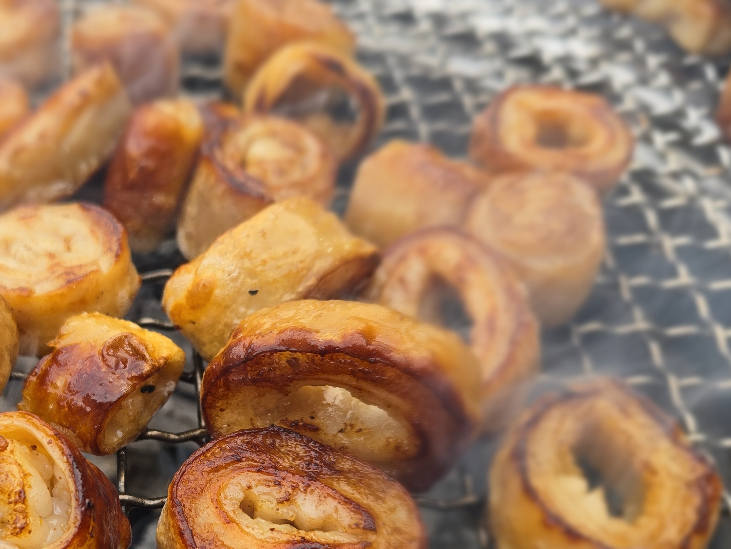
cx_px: 145
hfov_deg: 38.9
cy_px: 428
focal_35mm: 47
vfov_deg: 30.2
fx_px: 993
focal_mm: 5.4
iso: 25
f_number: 1.8
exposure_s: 1/163
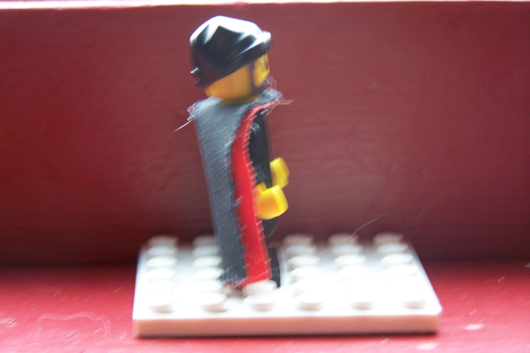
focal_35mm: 122
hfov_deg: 16.8
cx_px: 265
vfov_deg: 11.2
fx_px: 1796
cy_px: 165
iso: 160
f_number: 3.2
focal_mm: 19.4
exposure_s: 1/13
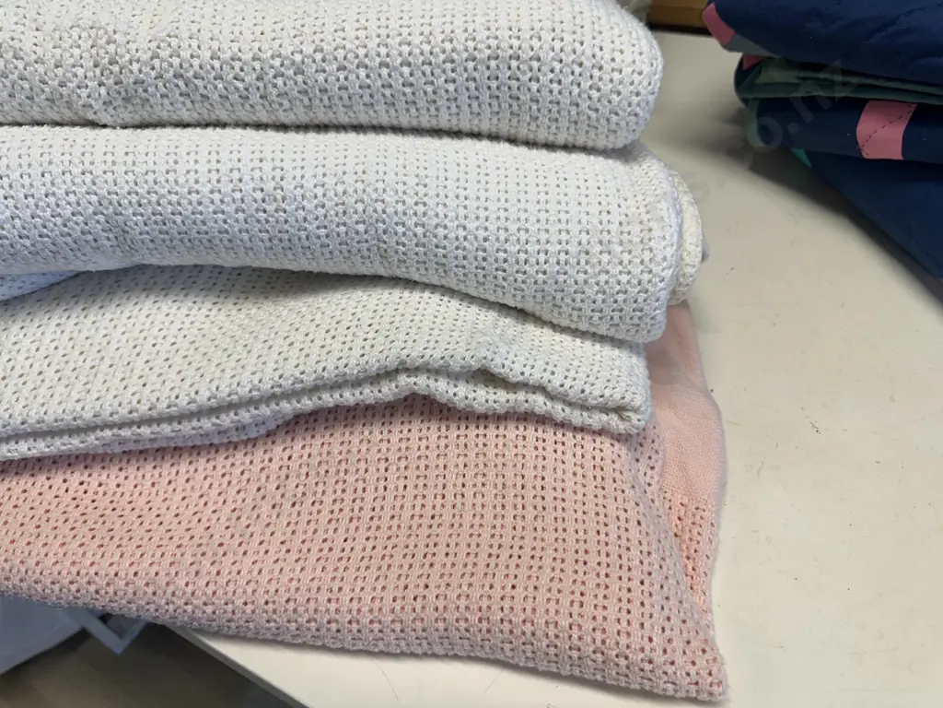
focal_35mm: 24
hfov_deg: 71.6
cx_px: 472
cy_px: 354
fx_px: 654
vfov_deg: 56.8
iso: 50
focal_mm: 6.86
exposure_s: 1/101
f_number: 1.78
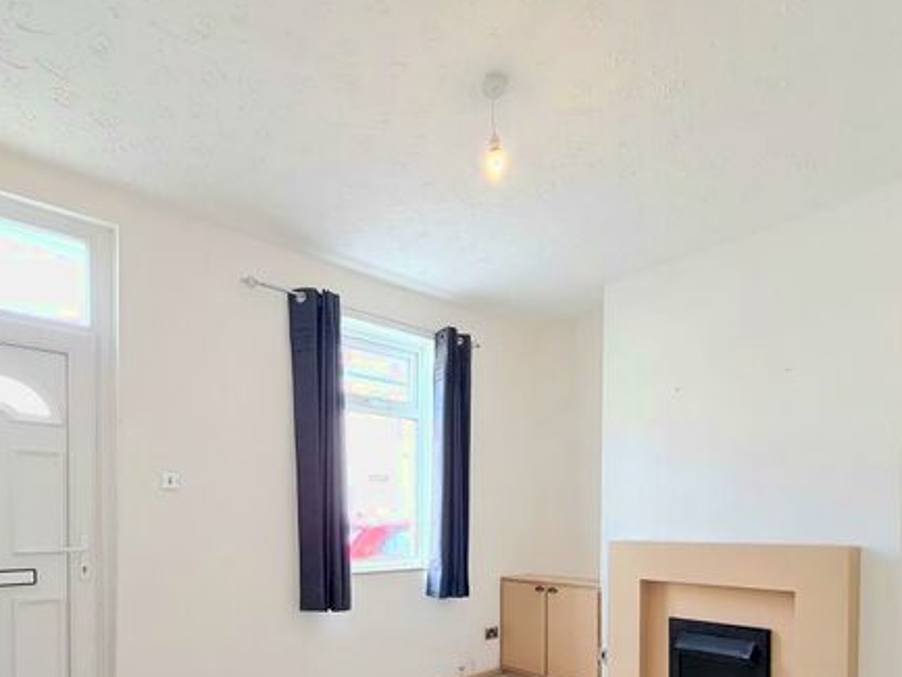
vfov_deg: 59.0
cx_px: 398
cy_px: 532
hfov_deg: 78.7
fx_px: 547
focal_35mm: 21
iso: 200
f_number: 2.2
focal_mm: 1.74
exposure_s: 1/50
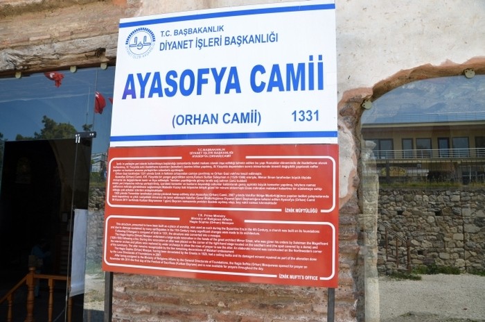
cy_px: 161
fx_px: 403
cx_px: 242
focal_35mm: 30
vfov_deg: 43.4
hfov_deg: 62.0
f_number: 7.1
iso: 200
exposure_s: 1/200
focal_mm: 20
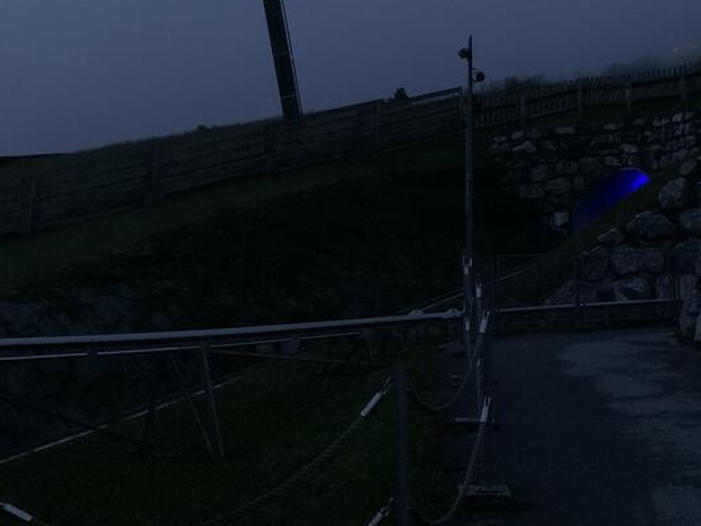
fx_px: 1013
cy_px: 70
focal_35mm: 50
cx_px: 447
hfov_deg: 37.9
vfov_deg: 28.2
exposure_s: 1/16
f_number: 1.8
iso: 1600
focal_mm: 4.25
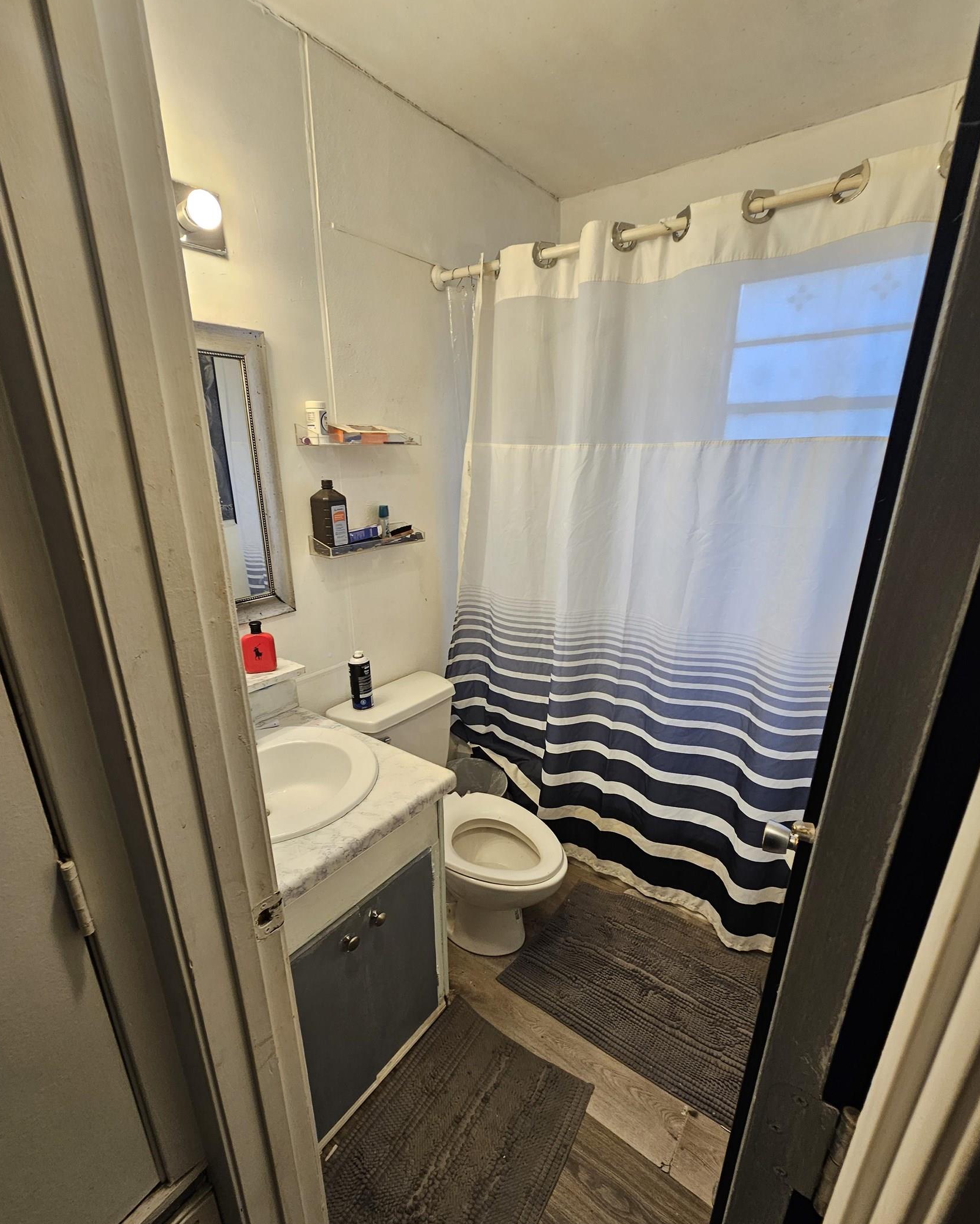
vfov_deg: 100.6
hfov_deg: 88.0
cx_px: 484
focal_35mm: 14
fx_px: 507
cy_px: 641
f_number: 2.2
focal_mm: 2.2
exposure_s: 1/60
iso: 80
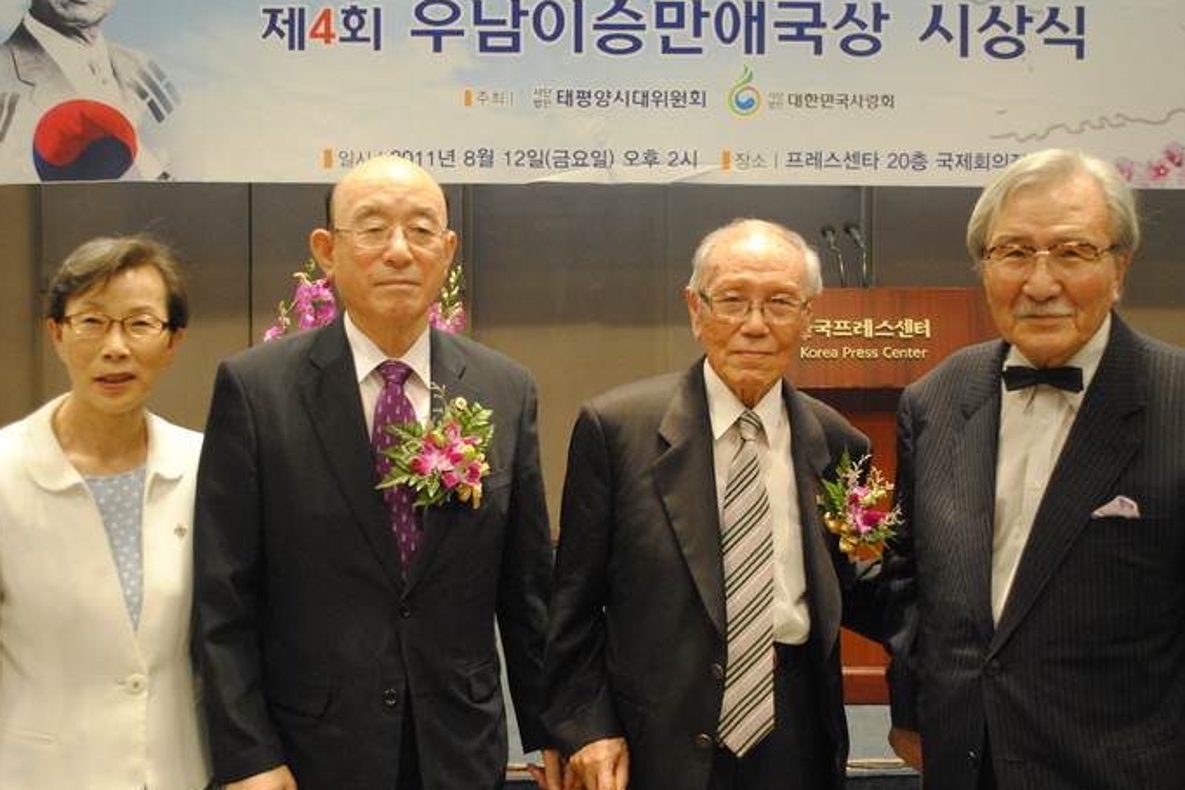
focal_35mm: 37
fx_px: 1218
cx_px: 601
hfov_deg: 51.9
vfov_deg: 36.0
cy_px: 402
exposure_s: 1/30
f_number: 4
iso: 1100
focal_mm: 24
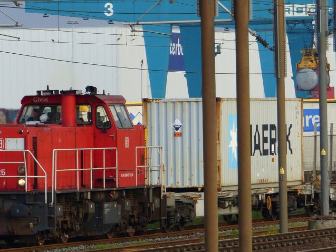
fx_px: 4903
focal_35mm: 505
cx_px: 47
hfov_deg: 3.9
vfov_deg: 2.9
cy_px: 113
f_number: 4
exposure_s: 1/400
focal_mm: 48.3
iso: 100
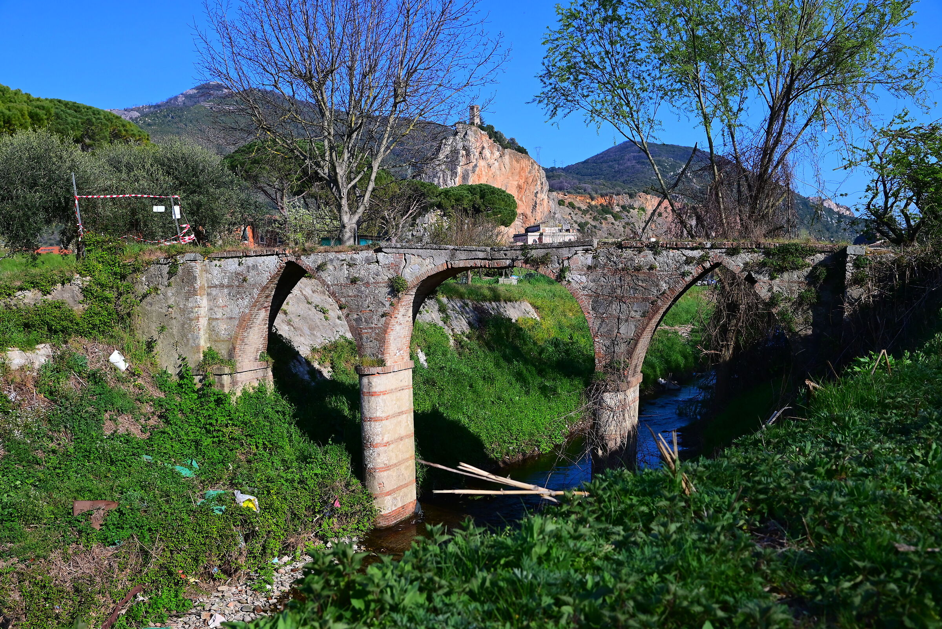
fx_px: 916
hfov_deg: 54.4
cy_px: 314
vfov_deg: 37.9
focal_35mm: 35
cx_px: 471
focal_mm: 35
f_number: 7.1
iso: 640
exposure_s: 1/640
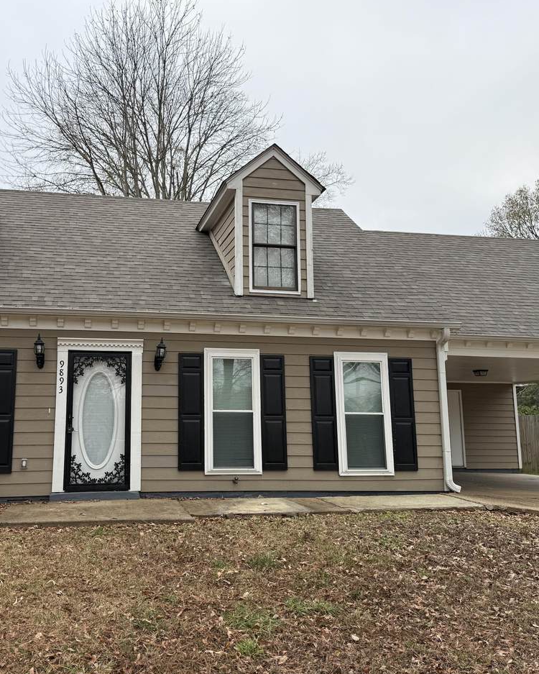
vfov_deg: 55.6
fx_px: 638
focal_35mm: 32
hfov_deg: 45.3
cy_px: 331
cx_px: 195
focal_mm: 6.76
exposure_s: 1/255
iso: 80
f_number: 1.78
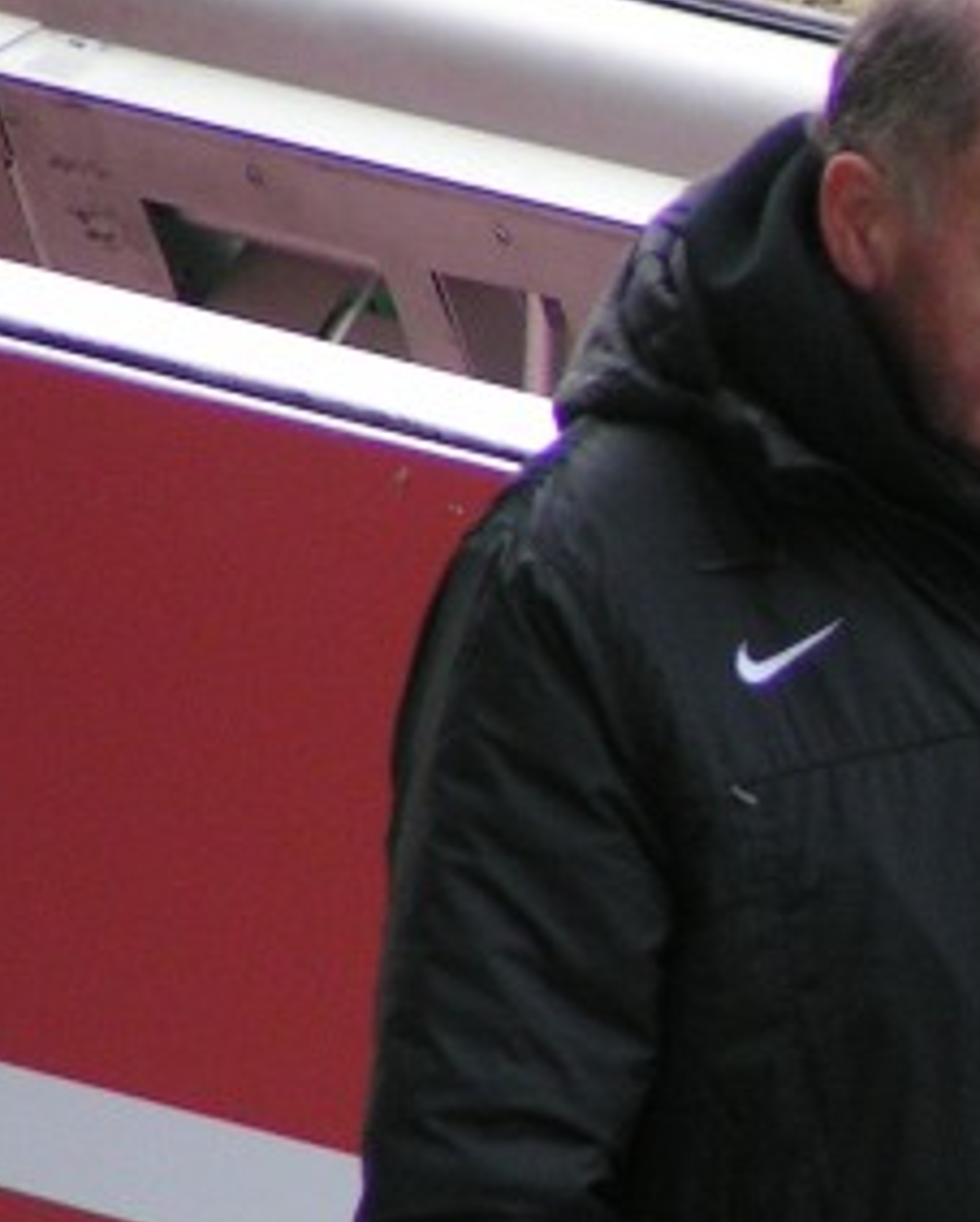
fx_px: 37898
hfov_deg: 1.5
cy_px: 933
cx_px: 1485
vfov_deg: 1.8
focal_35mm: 1047
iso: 100
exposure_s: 1/400
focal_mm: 58
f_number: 3.5
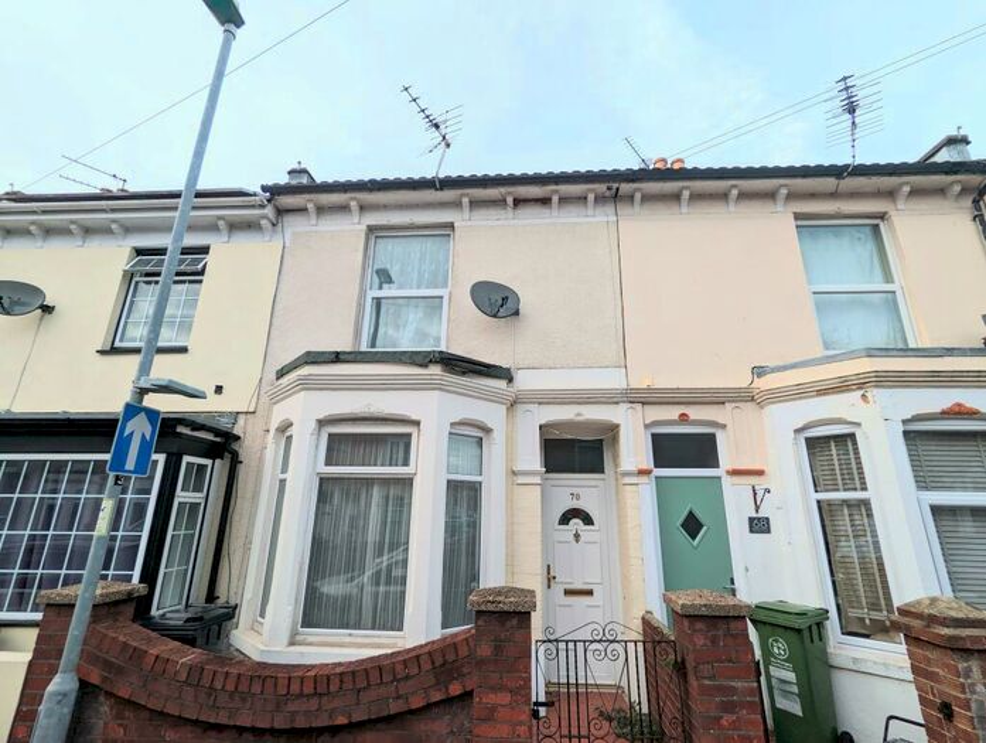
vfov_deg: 78.3
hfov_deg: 94.4
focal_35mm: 16
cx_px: 493
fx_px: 456
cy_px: 372
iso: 50
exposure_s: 1/267
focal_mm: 2.35
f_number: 2.2
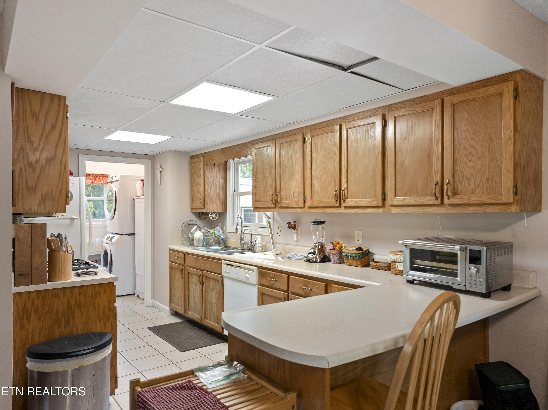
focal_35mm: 24
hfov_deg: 71.6
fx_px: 380
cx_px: 274
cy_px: 205
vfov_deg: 56.8
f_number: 2.8
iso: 120
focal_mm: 12.29
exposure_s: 1/15
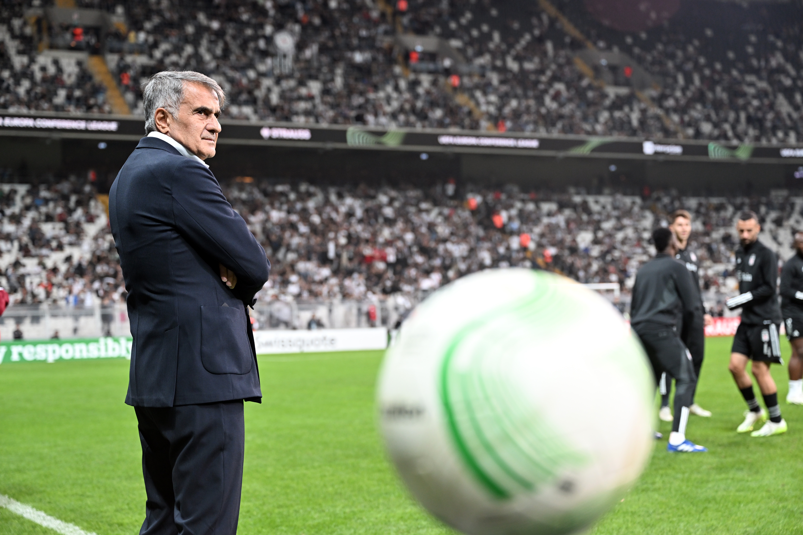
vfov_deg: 22.6
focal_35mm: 60
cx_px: 402
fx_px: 1338
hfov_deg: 33.4
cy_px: 268
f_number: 3.5
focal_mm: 60
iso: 1000
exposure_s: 1/400
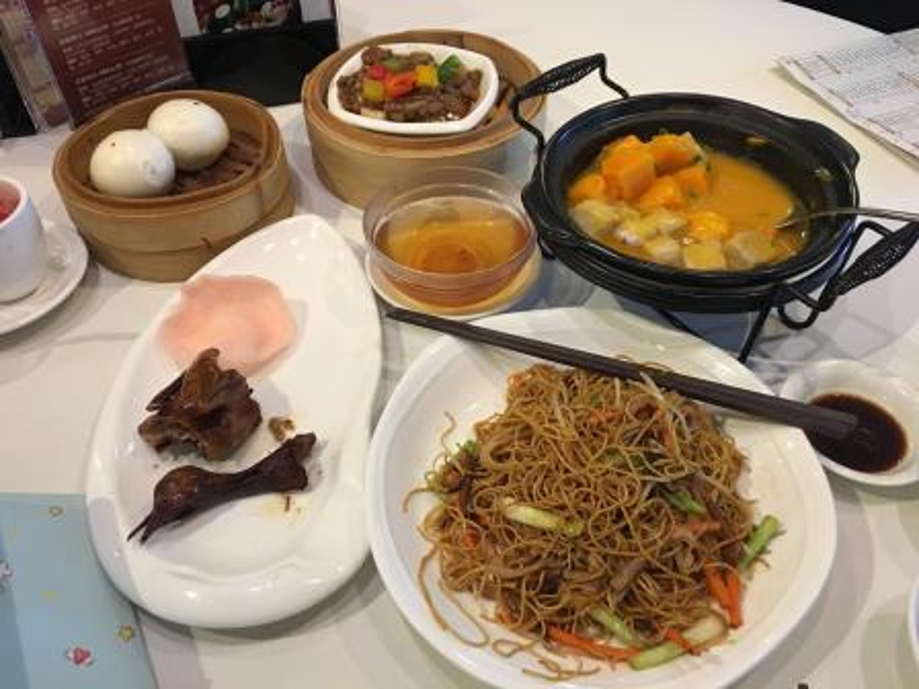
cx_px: 460
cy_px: 344
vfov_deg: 48.2
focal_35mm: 29
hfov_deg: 61.7
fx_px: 770
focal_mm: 4.15
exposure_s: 1/17
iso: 100
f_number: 2.2
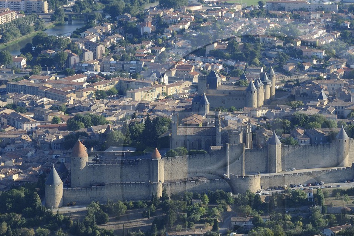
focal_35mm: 174
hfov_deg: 11.8
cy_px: 174
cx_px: 259
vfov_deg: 7.9
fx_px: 1711
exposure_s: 1/1000
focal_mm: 102
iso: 400
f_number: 5
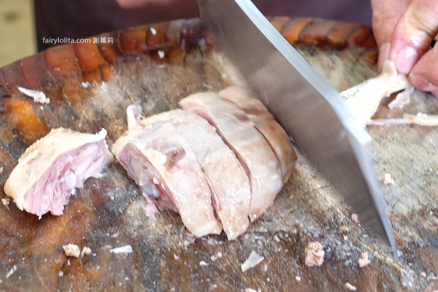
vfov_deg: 37.9
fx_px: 426
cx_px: 219
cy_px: 146
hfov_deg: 54.4
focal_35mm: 35
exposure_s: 1/42
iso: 1000
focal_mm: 23
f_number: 3.6
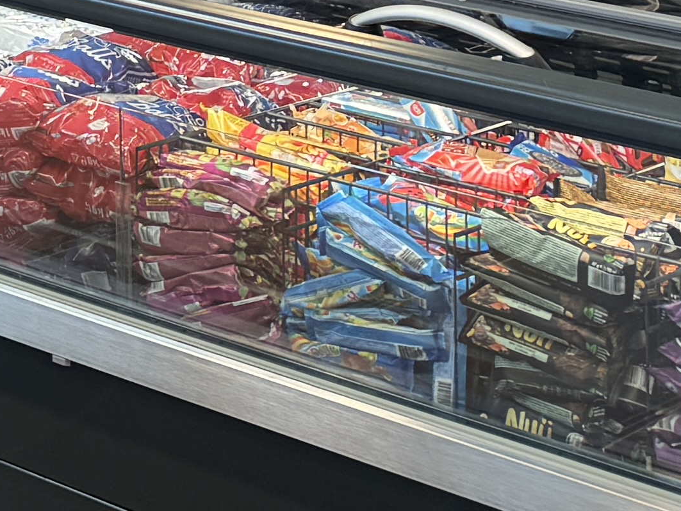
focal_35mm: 129
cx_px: -525
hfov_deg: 13.7
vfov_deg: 10.1
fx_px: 2538
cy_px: -680
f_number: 1.78
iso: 100
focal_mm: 6.86
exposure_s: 1/100
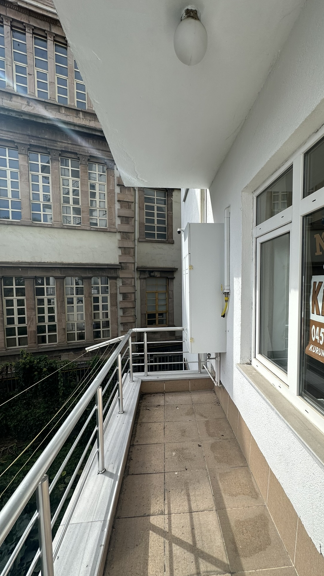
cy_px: 296
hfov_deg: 66.7
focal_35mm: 16
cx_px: 186
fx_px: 244
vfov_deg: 99.3
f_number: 2.2
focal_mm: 2.22
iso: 40
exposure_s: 1/2020
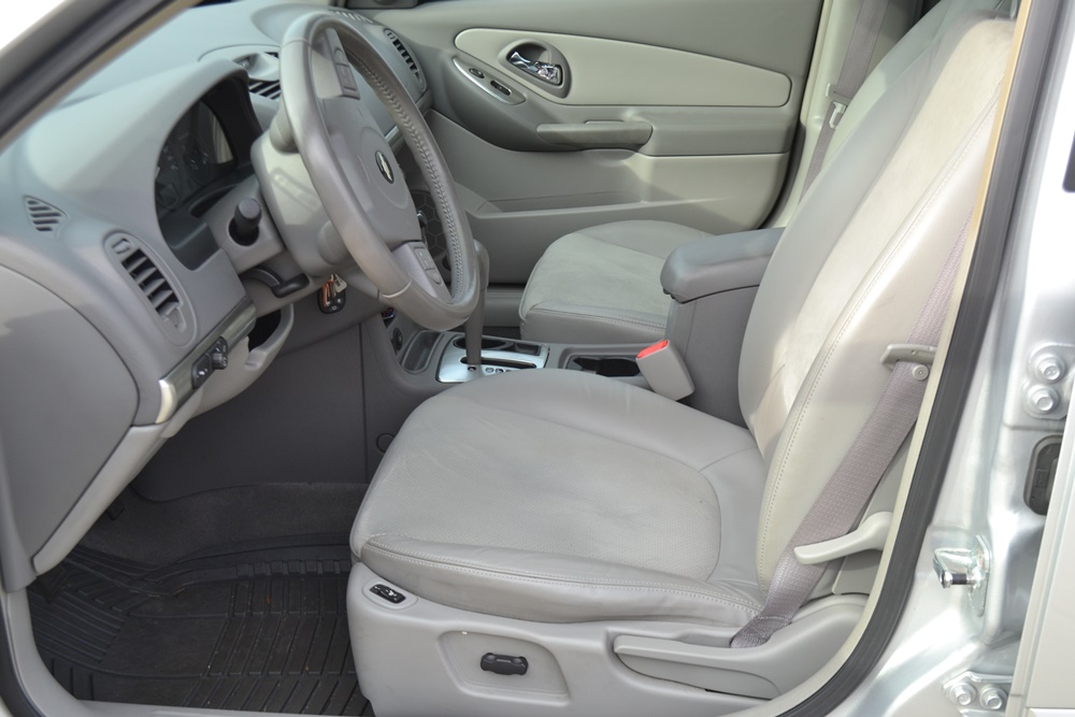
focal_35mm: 44
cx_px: 538
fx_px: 1299
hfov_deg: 45.0
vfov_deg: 30.9
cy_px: 358
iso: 250
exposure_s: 1/125
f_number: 5.6
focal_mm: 29
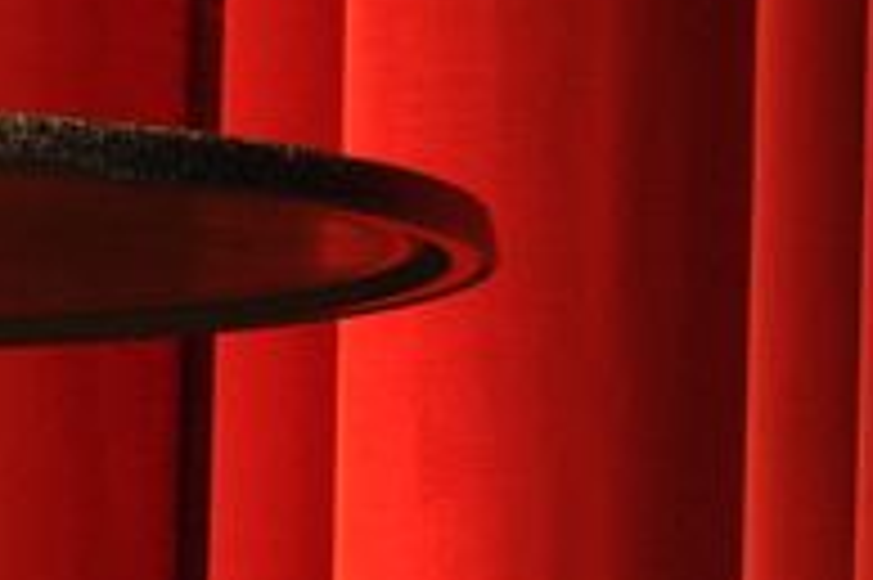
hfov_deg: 3.0
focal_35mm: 679
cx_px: -558
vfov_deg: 2.0
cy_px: 277
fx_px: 16451
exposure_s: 1/60
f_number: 6.3
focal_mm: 80
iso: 640
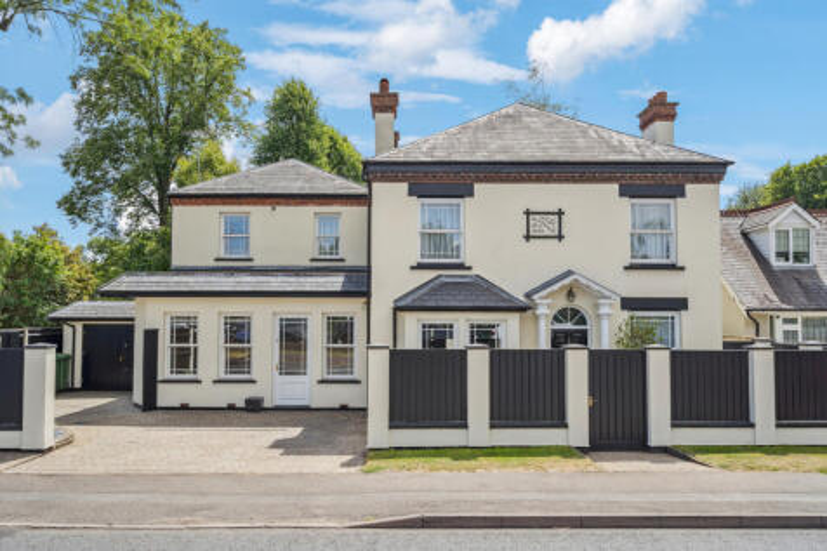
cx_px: 414
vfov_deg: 42.3
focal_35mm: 31
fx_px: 712
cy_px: 276
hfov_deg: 60.3
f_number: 5.6
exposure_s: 1/1250
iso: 250
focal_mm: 31
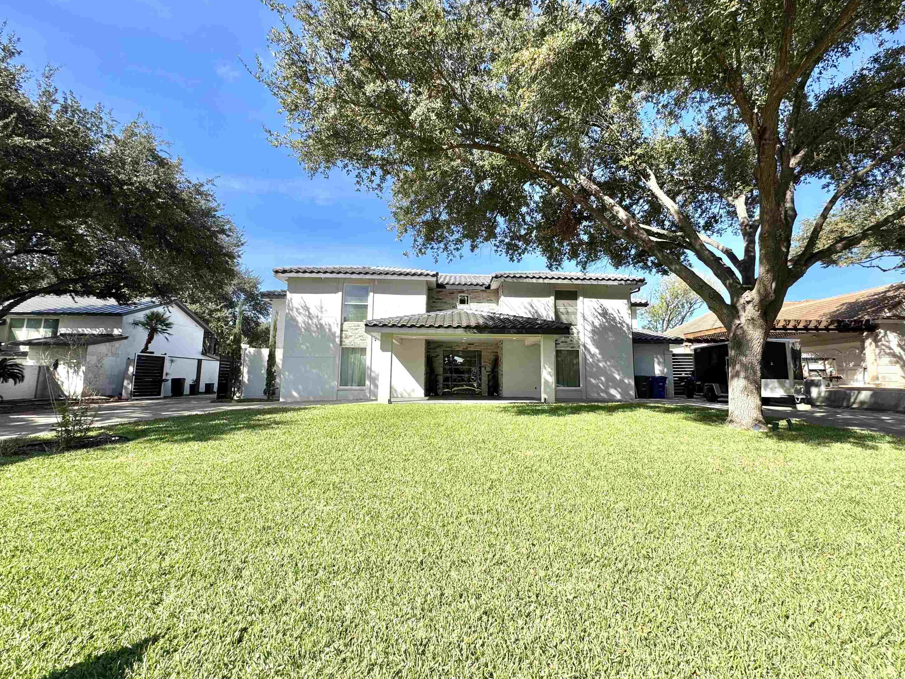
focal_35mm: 15
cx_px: 476
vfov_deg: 81.7
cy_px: 330
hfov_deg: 98.1
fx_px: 392
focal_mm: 2.22
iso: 40
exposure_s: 1/1178
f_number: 2.2
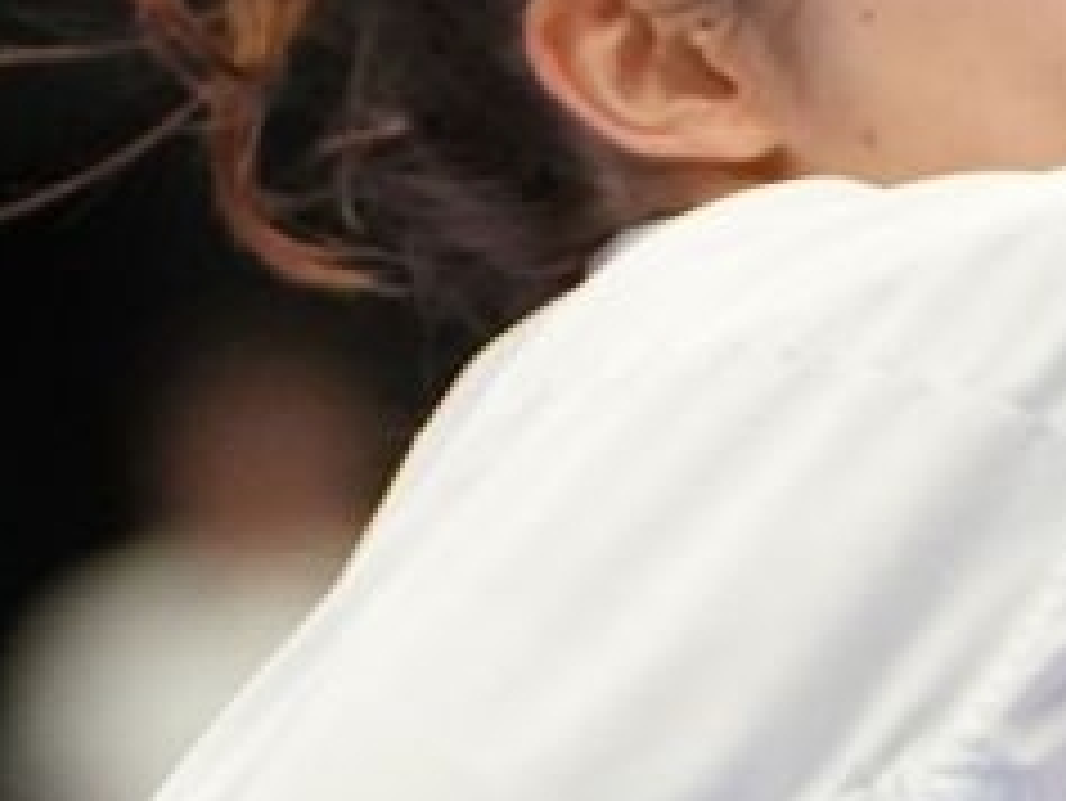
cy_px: 954
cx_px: 252
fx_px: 33707
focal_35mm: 1094
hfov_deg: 1.8
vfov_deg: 1.4
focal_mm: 150
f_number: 2.8
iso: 3200
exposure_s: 1/1000
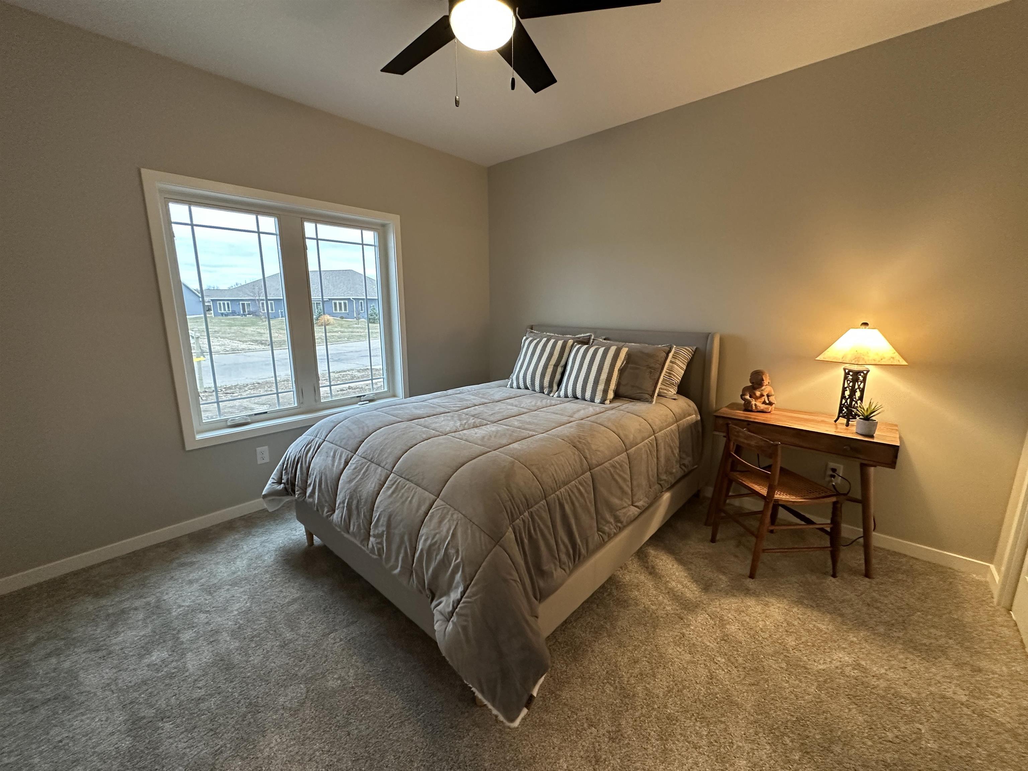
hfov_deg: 102.1
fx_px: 416
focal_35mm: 14
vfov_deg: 85.7
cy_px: 386
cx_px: 514
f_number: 2.2
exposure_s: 1/60
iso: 320
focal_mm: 2.22
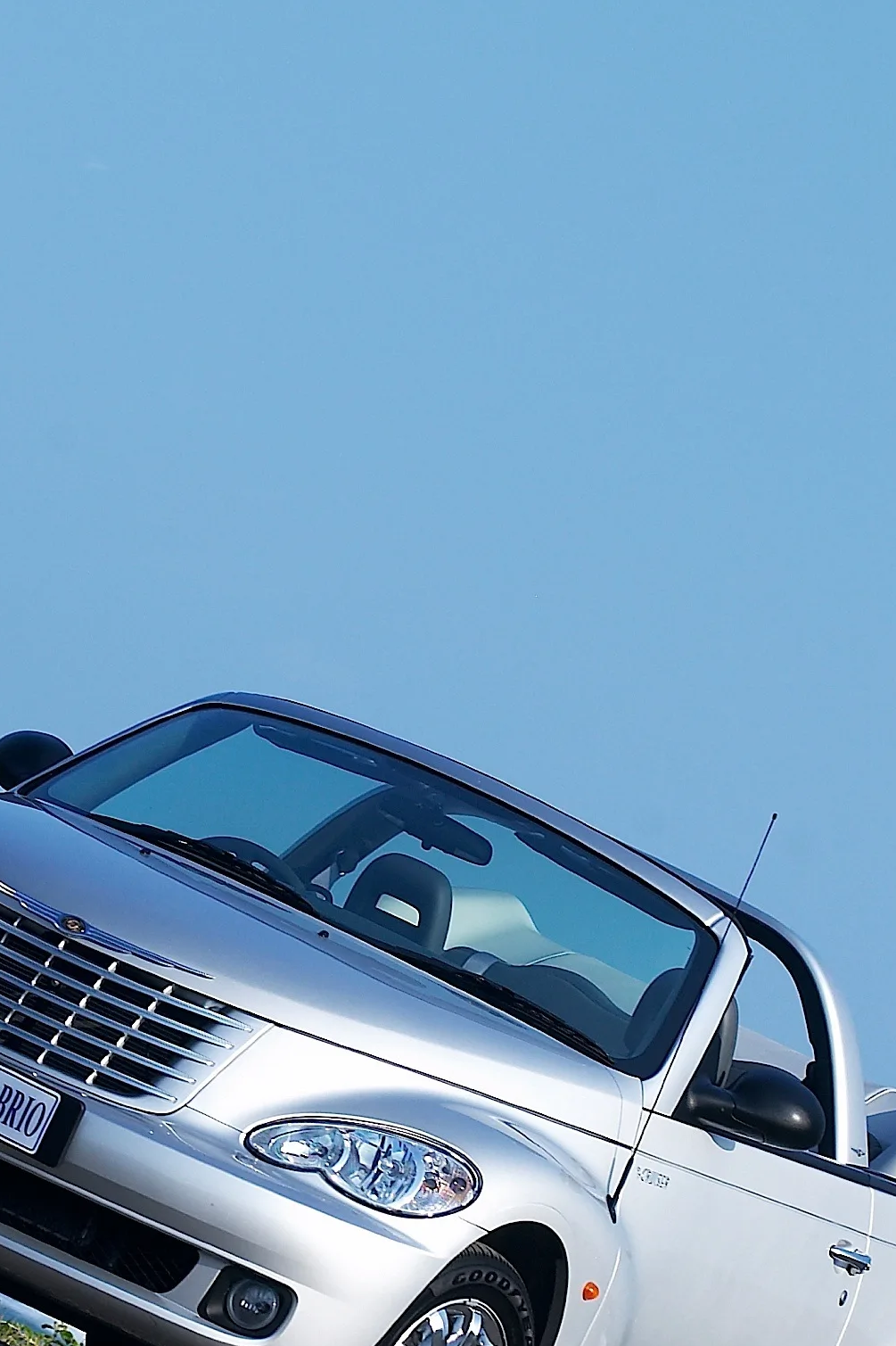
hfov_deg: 4.6
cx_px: 322
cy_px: 844
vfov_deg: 6.9
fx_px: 11207
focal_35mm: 300
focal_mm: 105
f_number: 6.3
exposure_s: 1/250
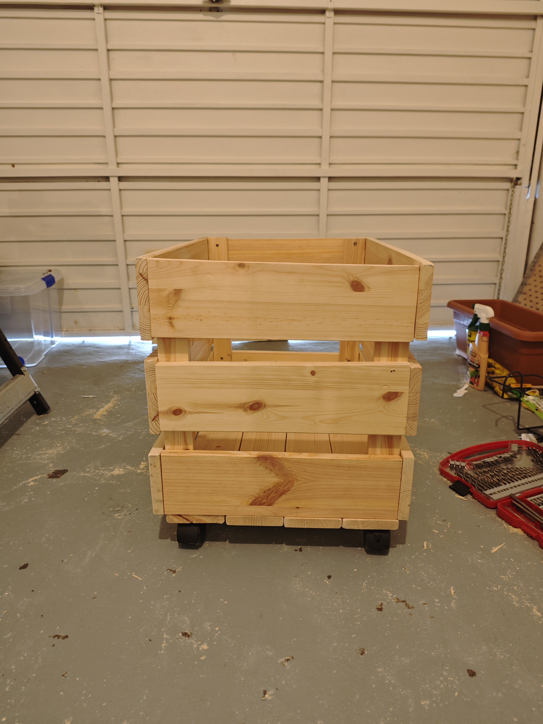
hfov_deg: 58.9
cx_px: 272
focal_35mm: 23
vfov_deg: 73.9
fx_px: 481
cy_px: 362
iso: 640
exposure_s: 1/50
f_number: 1.6
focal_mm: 6.55
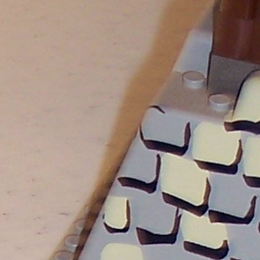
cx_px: 126
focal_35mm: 278
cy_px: 405
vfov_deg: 6.2
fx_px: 2362
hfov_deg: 6.3
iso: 100
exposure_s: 1/60
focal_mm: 8
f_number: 2.8
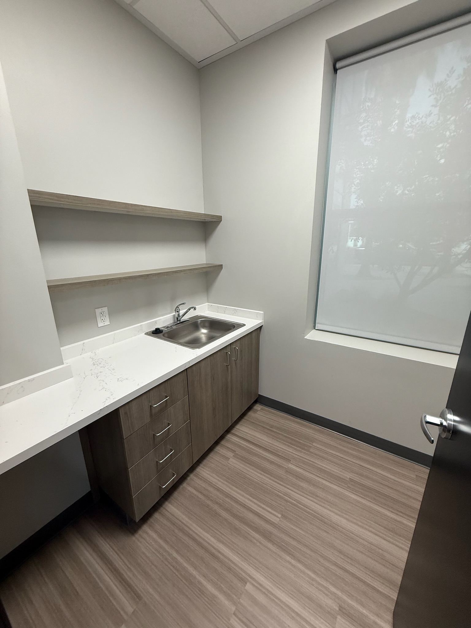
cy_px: 314
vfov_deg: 102.1
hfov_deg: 85.7
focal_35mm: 14
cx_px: 236
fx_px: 254
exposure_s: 1/120
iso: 250
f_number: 2.2
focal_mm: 2.22
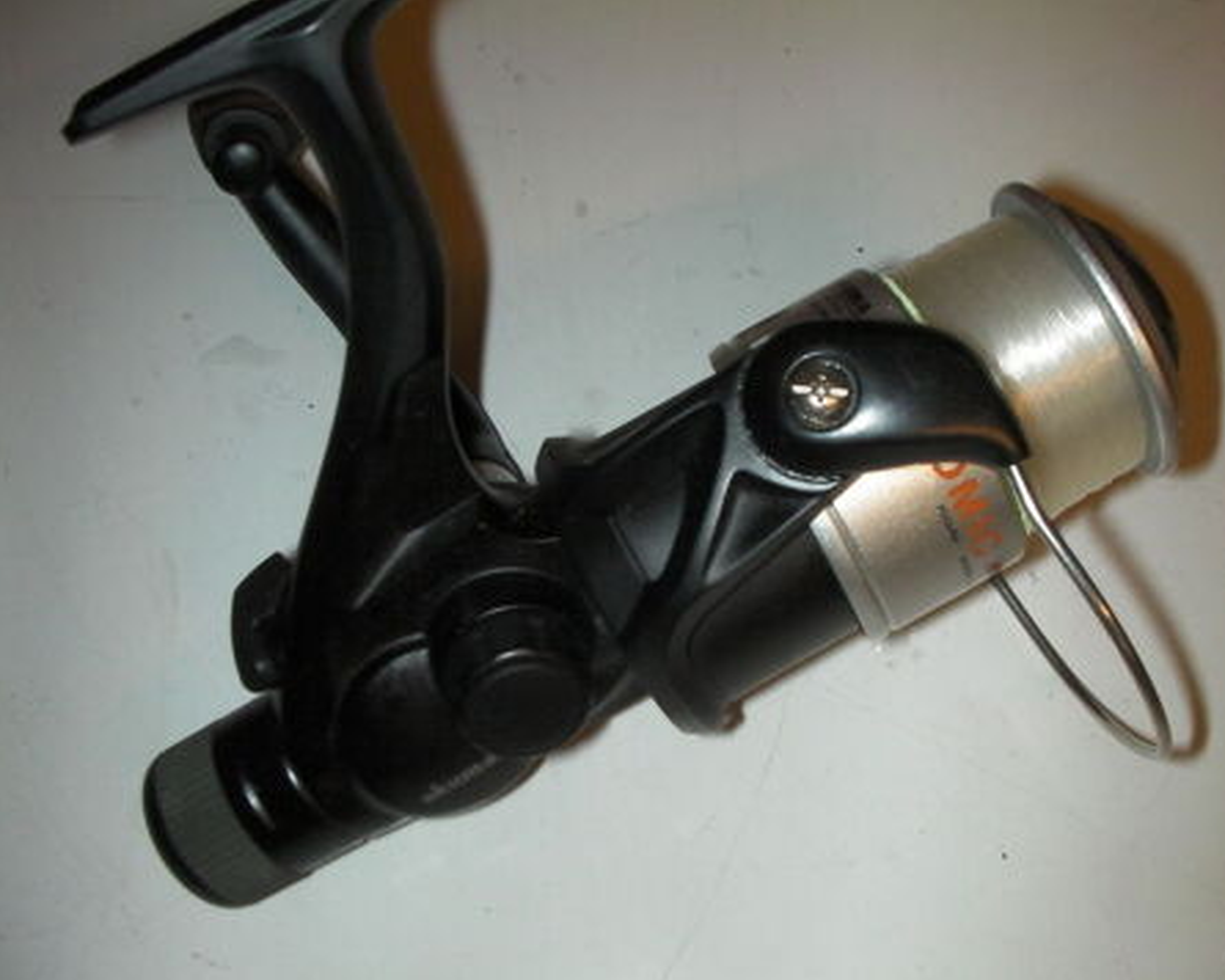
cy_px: 493
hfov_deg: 45.8
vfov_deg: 37.3
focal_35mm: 40
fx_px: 1450
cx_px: 650
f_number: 5.6
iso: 200
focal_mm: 6.3
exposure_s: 1/30
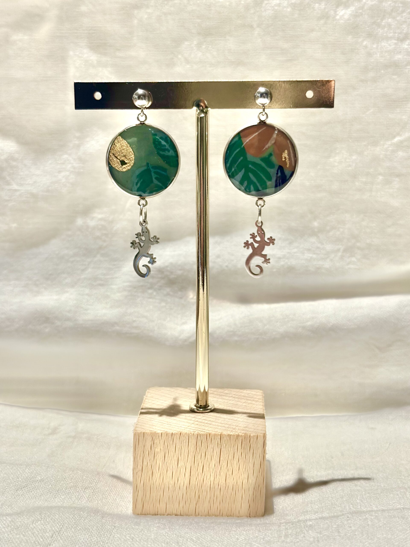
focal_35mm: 48
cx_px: 205
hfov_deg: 30.3
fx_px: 758
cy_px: 274
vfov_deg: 39.7
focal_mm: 6.86
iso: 200
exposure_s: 1/50
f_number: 1.78
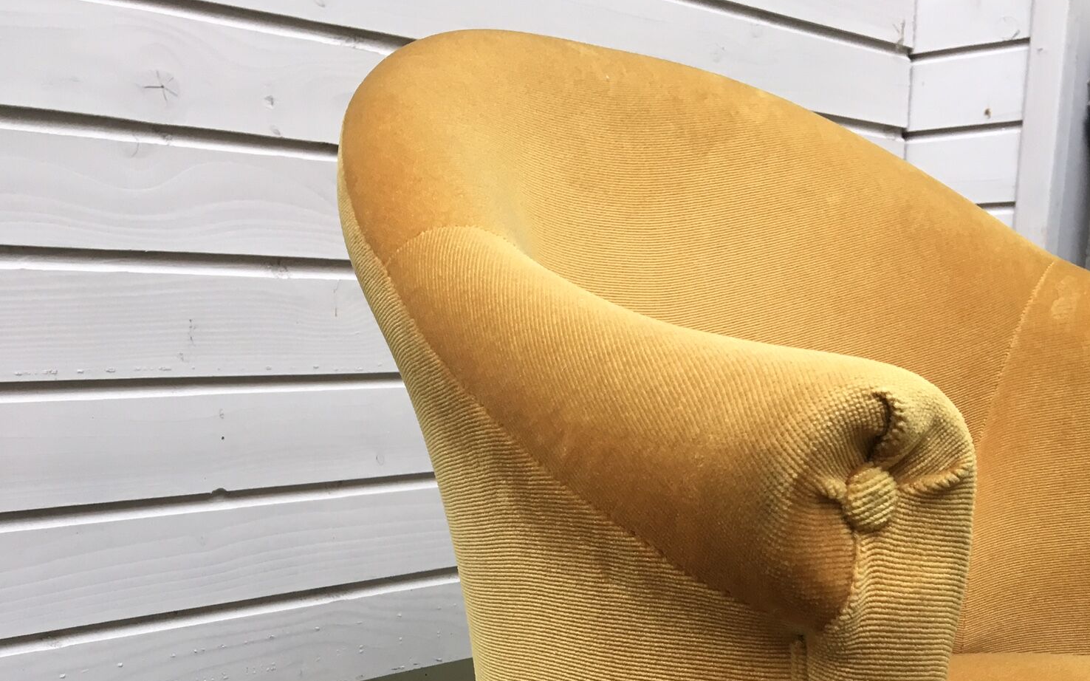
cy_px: 620
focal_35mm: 42
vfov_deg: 29.2
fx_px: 1247
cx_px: 546
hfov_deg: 47.2
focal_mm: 4.15
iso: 32
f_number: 2.2
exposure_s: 1/33
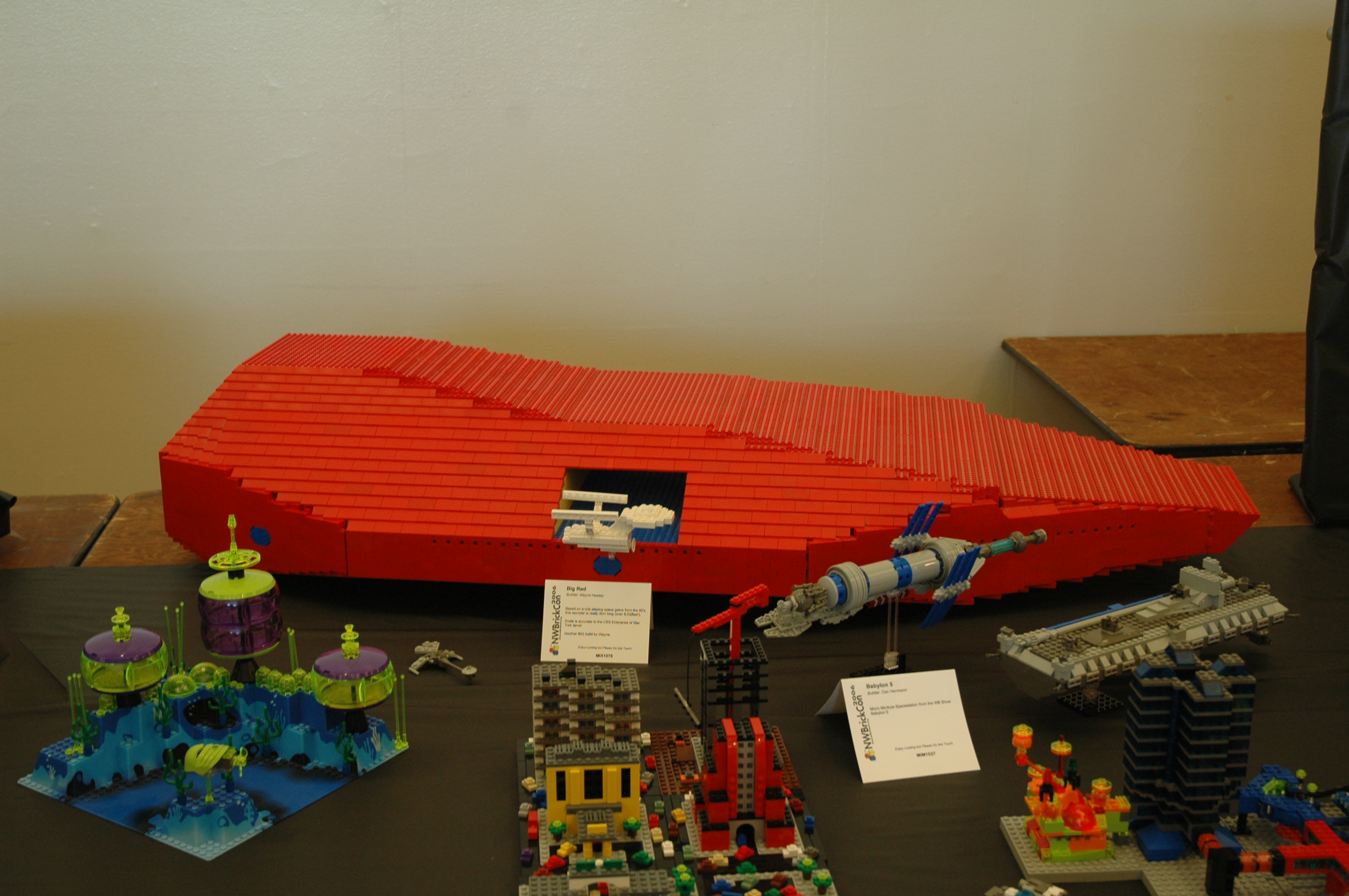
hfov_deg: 42.4
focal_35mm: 46
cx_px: 674
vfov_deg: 28.9
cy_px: 448
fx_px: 1741
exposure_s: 1/50
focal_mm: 31
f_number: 4
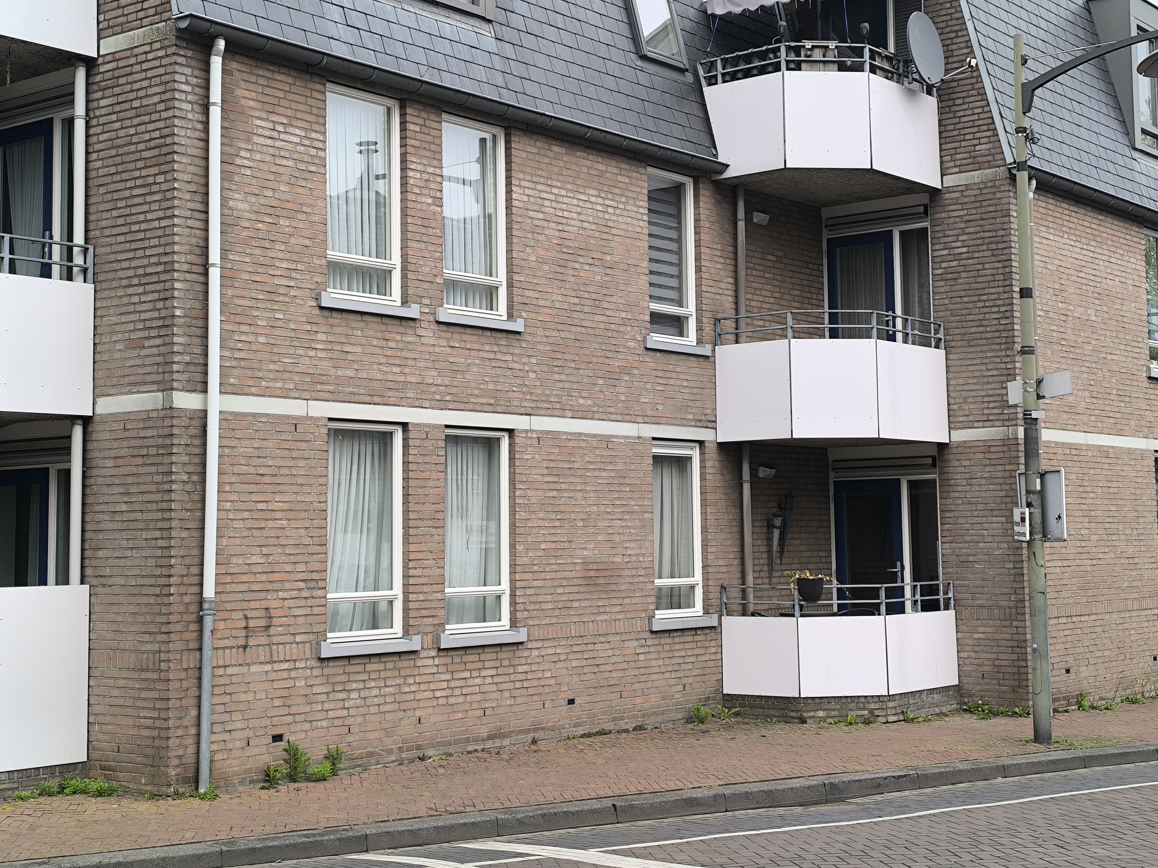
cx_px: 641
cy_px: 363
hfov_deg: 35.5
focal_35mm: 54
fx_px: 1806
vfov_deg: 27.0
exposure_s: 1/552
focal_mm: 6.14
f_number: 1.65
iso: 50
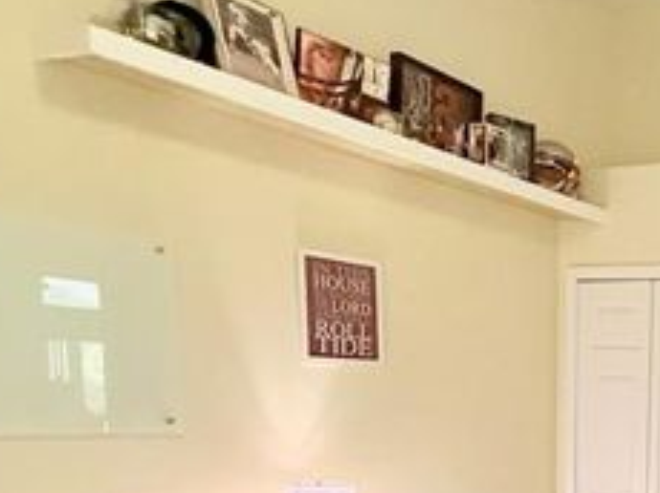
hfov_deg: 33.6
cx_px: 831
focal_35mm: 43
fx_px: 819
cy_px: 513
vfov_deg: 30.7
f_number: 2.2
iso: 640
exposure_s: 1/113
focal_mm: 2.22
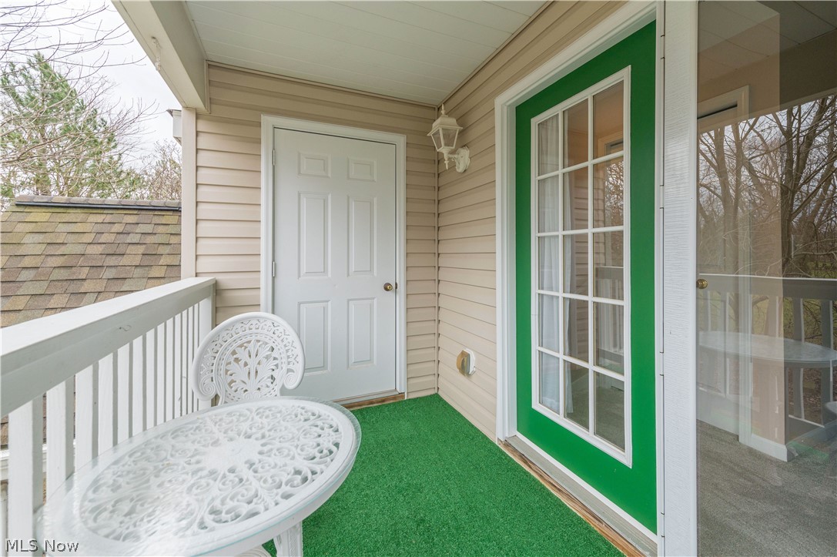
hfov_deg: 104.3
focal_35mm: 14
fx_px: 325
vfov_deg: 81.1
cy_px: 278
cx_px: 418
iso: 200
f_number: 9
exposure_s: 1/250
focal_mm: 14
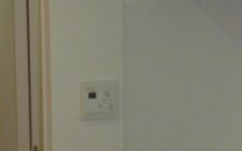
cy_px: 112
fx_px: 725
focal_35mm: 110
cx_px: -64
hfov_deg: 17.8
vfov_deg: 11.9
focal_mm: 6.3
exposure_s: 1/125
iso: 400
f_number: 3.5
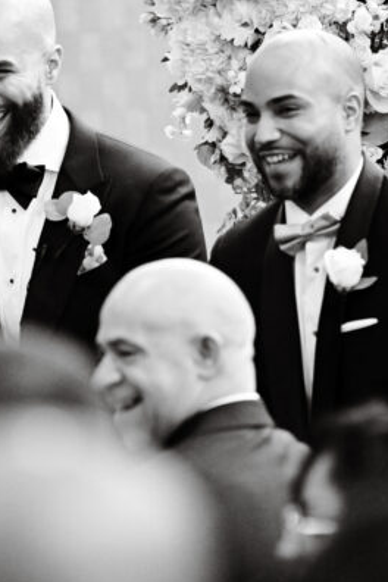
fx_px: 6692
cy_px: 188
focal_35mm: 414
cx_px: 85
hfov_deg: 3.3
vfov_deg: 5.0
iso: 3200
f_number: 2.8
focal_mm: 160
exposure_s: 1/250
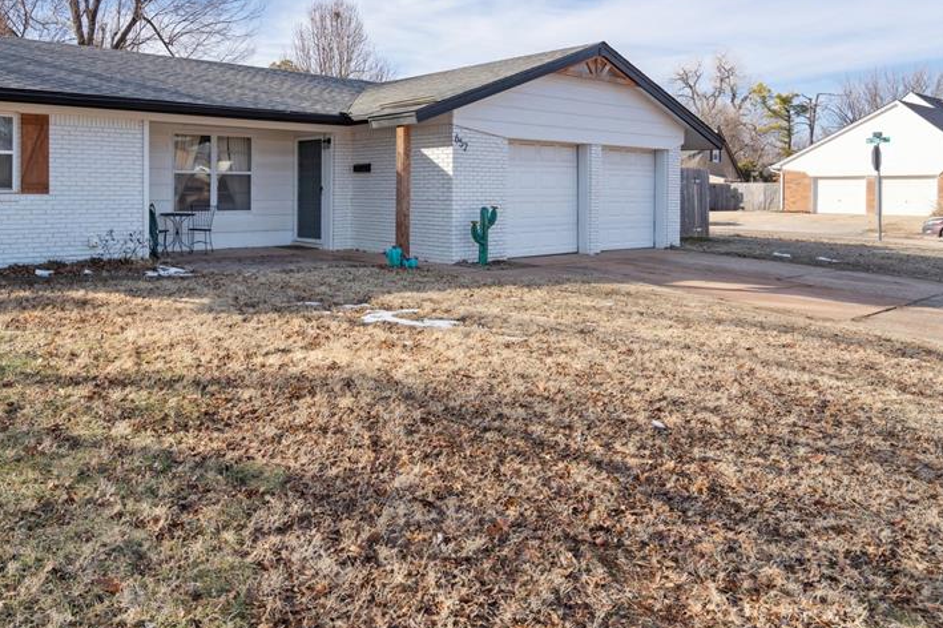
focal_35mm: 26
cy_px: 206
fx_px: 681
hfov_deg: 66.3
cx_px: 269
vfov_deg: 48.6
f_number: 7.1
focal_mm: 18
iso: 200
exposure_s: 1/400
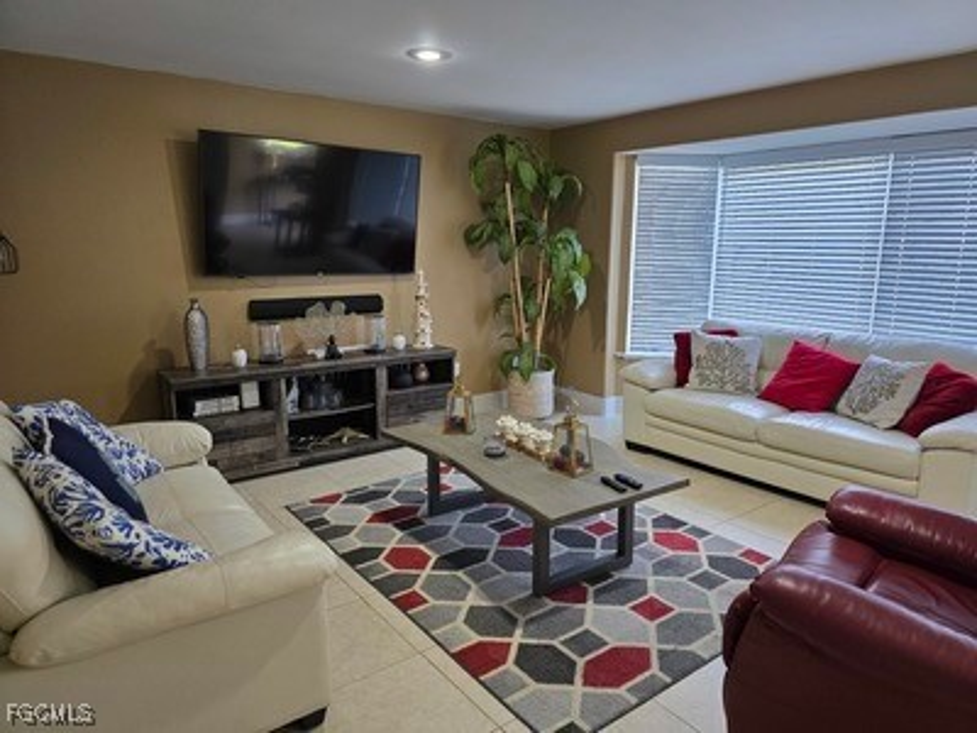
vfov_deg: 58.9
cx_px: 488
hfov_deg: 73.9
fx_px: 649
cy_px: 366
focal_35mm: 23
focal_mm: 6.3
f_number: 1.7
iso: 250
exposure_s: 1/120
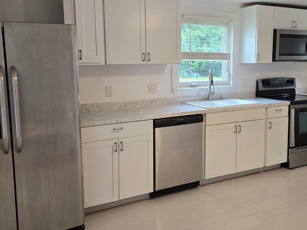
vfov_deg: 40.6
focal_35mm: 35
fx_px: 310
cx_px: 165
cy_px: 96
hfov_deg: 52.6
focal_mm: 5.4
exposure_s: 1/120
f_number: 1.8
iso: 200
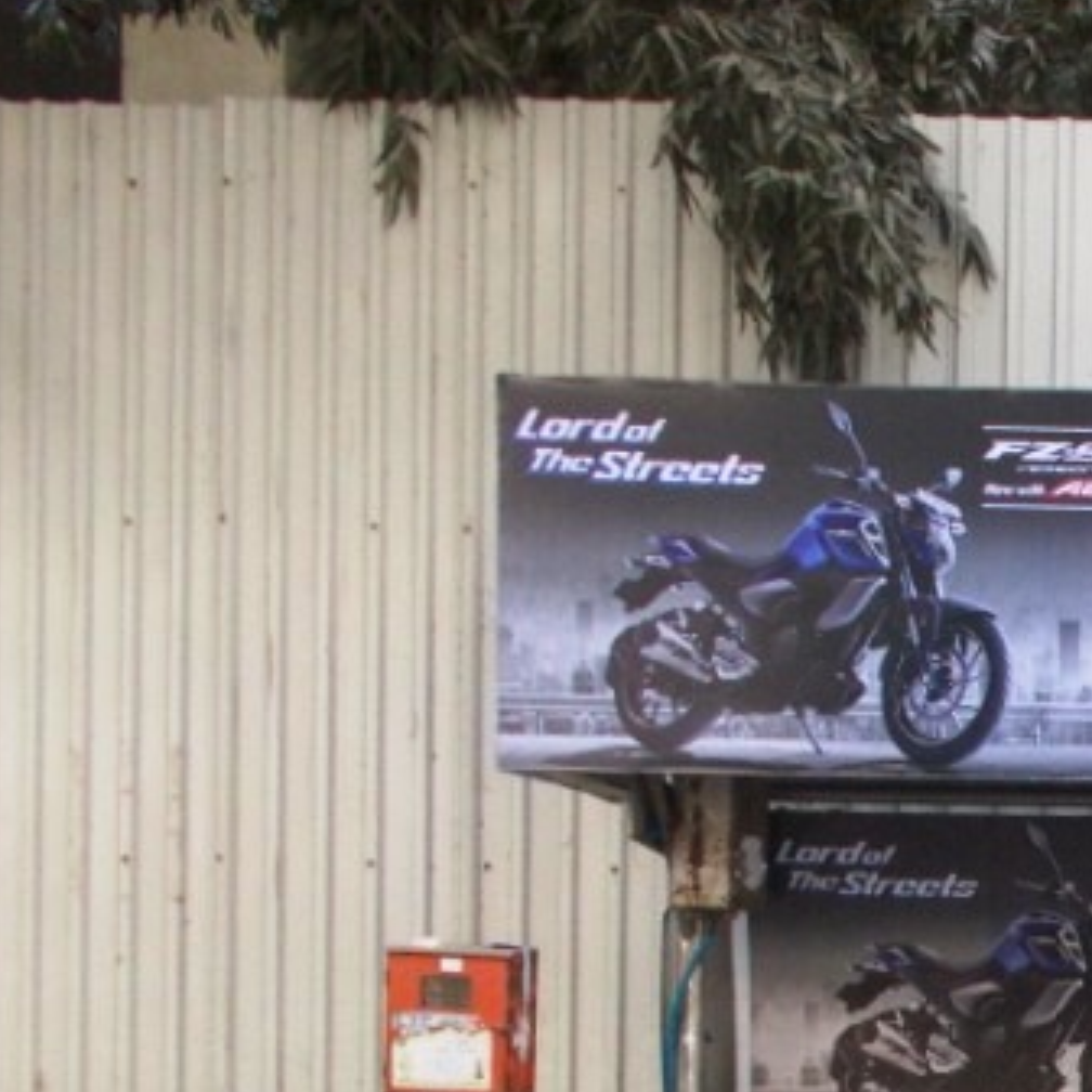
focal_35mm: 70
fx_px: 2498
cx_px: 1420
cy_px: 1102
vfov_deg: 23.6
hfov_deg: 22.1
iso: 280
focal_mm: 4.6
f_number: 3.2
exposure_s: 1/250
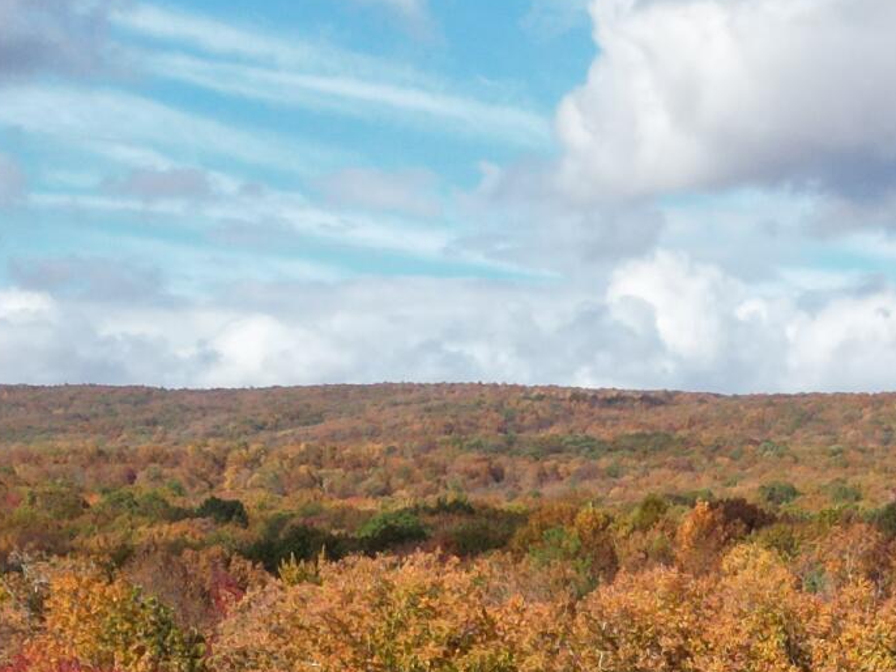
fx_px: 2717
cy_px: 1205
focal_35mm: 105
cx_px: 1067
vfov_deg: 12.8
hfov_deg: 17.8
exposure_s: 1/3200
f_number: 1.7
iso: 140
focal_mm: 6.72
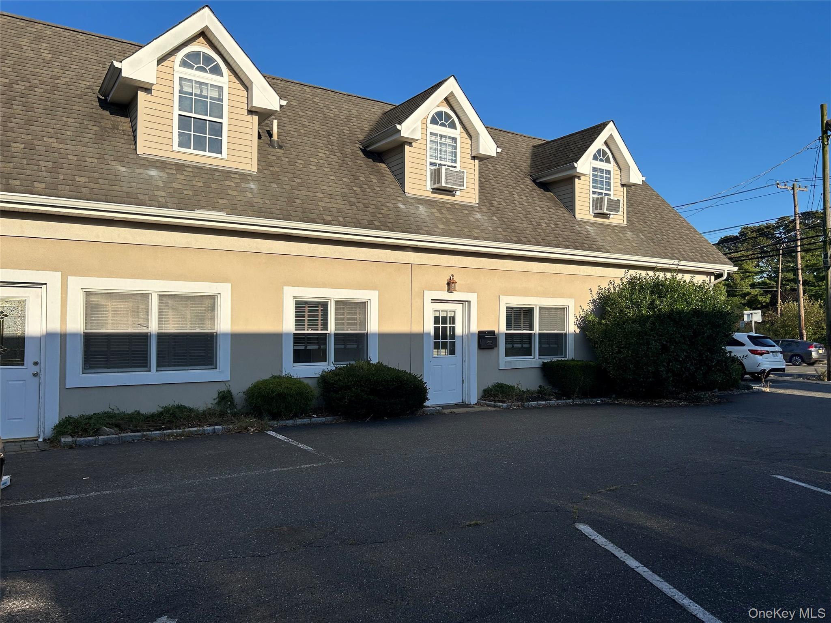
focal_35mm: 26
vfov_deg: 53.1
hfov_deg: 67.3
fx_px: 624
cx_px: 416
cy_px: 312
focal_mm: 5.7
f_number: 1.5
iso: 50
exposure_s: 1/4831
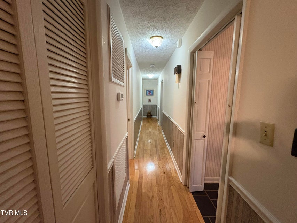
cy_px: 112
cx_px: 148
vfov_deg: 85.7
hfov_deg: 102.1
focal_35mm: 14
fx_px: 120
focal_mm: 2.22
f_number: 2.2
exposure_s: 1/60
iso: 640
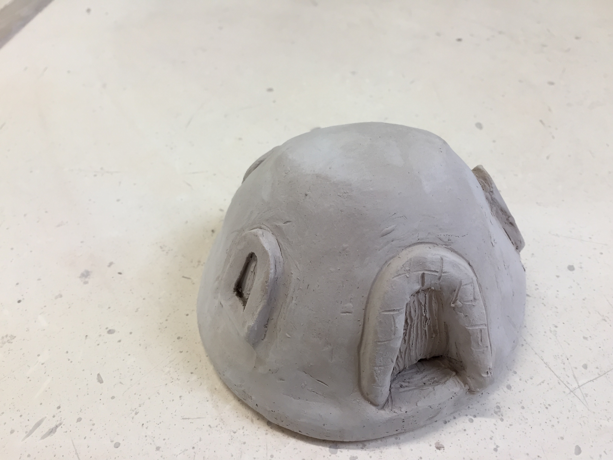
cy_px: 230
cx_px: 306
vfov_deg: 48.2
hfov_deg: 61.7
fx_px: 514
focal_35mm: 29
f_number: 2.2
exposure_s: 1/40
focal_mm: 4.15
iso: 32
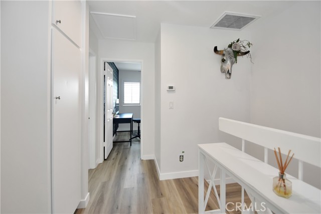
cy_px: 107
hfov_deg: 100.4
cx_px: 160
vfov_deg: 77.4
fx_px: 134
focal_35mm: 15
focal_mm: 10
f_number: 4
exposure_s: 1/60
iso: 360
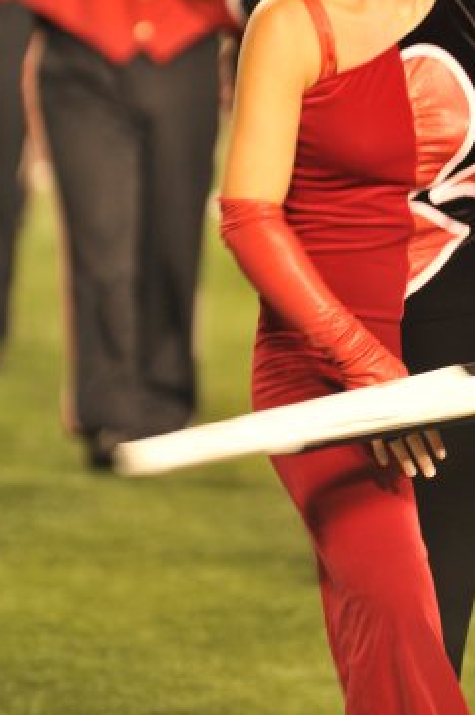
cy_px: 163
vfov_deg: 4.2
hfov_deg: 2.8
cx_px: 366
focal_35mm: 496
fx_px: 9844
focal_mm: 200
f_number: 2.8
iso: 450
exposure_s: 1/60
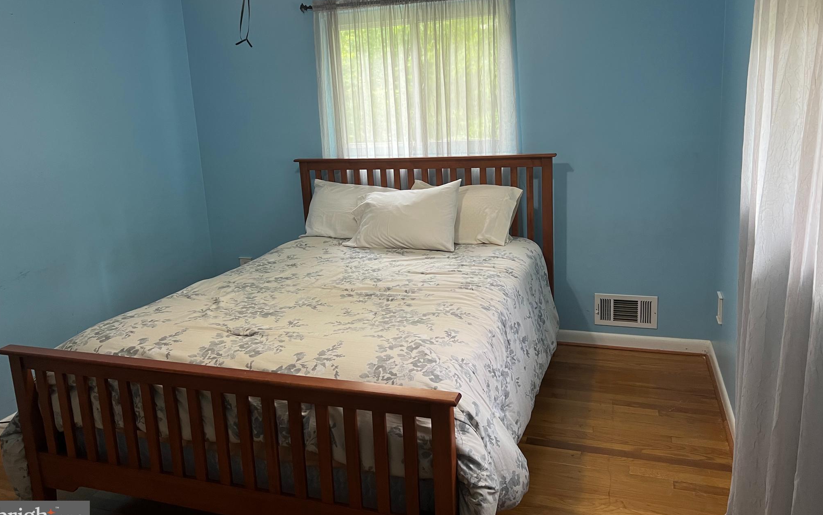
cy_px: 220
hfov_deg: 66.5
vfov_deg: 44.4
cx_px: 406
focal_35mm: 28
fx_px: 628
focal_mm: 5.7
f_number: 1.5
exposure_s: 1/60
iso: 125
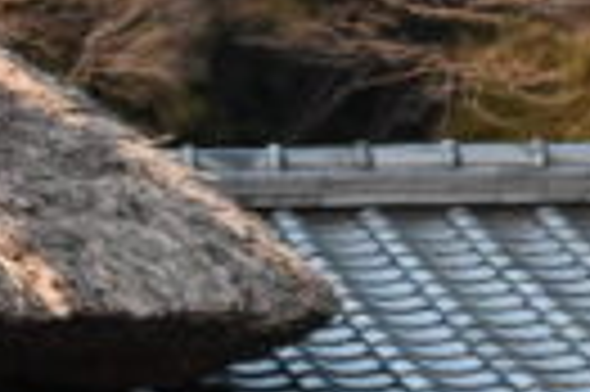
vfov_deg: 4.6
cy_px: 372
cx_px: -1180
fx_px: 4878
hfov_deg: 6.3
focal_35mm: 298
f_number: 14
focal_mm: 38
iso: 4000
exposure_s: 1/40
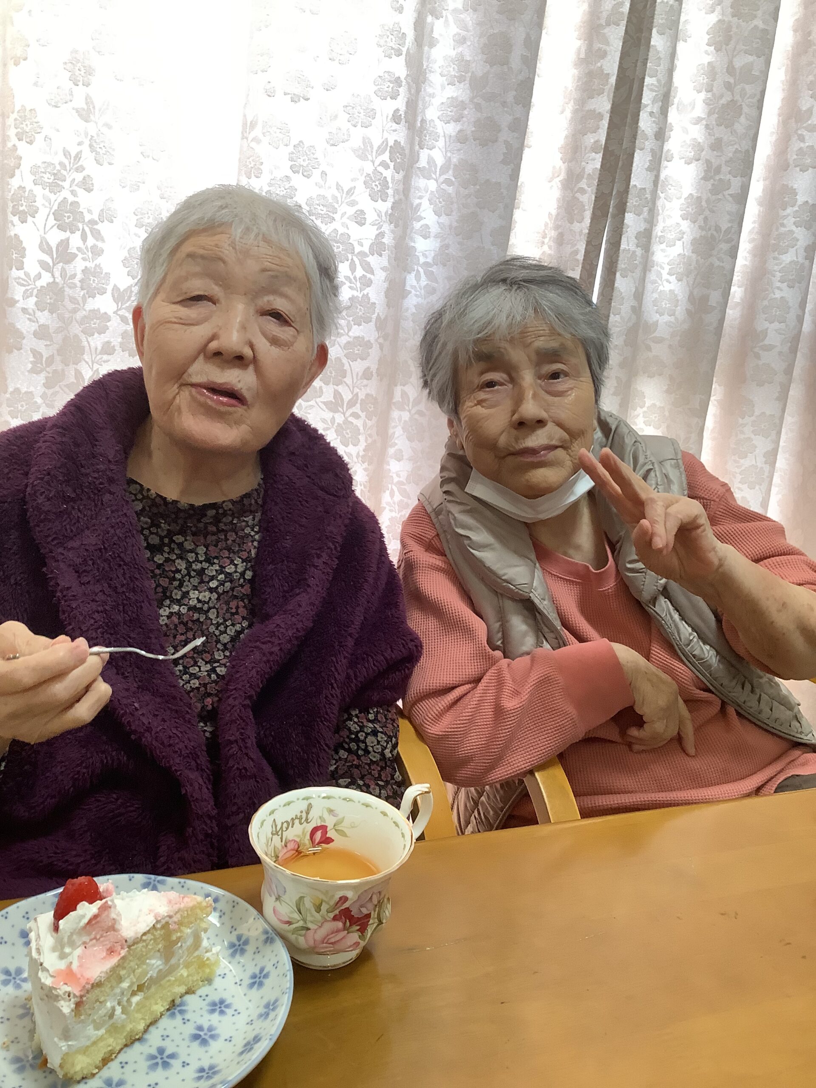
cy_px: 544
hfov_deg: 45.4
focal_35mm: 31
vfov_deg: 58.4
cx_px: 408
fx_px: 974
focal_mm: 3.3
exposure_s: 1/60
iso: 125
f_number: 2.4
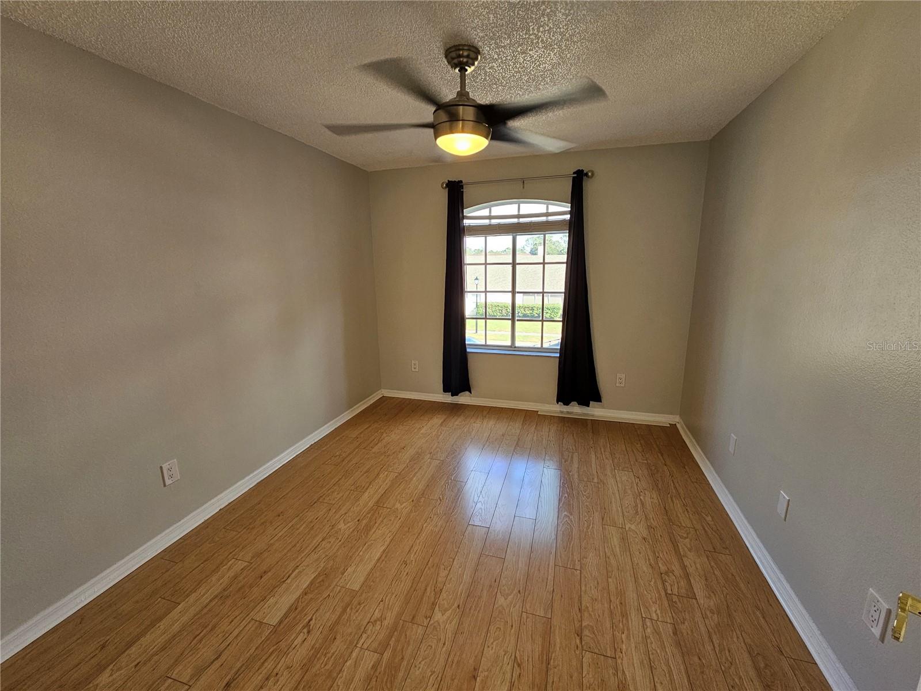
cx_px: 460
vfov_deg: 89.9
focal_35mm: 13
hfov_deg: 106.2
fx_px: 346
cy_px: 346
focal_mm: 2.2
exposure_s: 1/60
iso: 64
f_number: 2.2
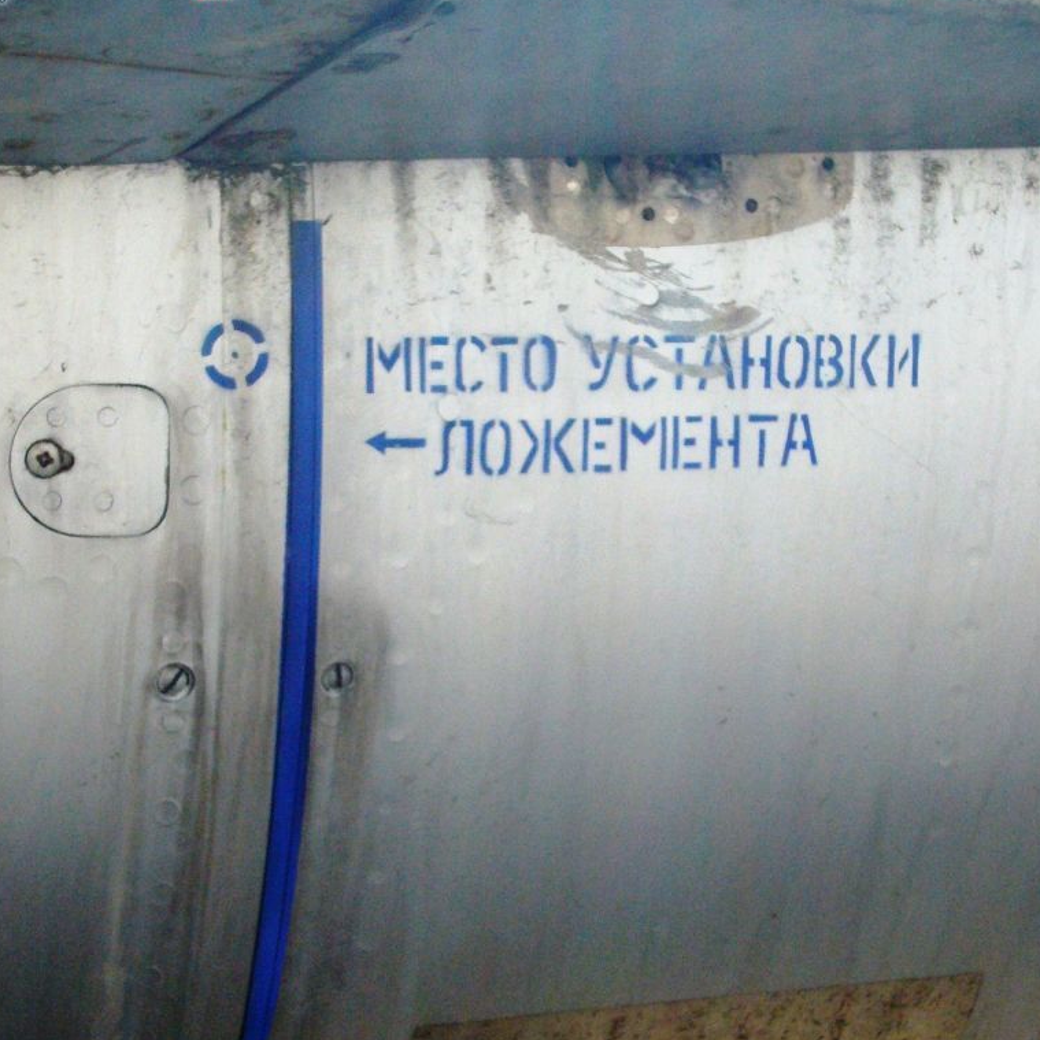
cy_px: 604
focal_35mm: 87
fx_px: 2957
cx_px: 518
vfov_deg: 19.9
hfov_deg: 19.9
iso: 400
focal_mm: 12
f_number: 9
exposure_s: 1/250
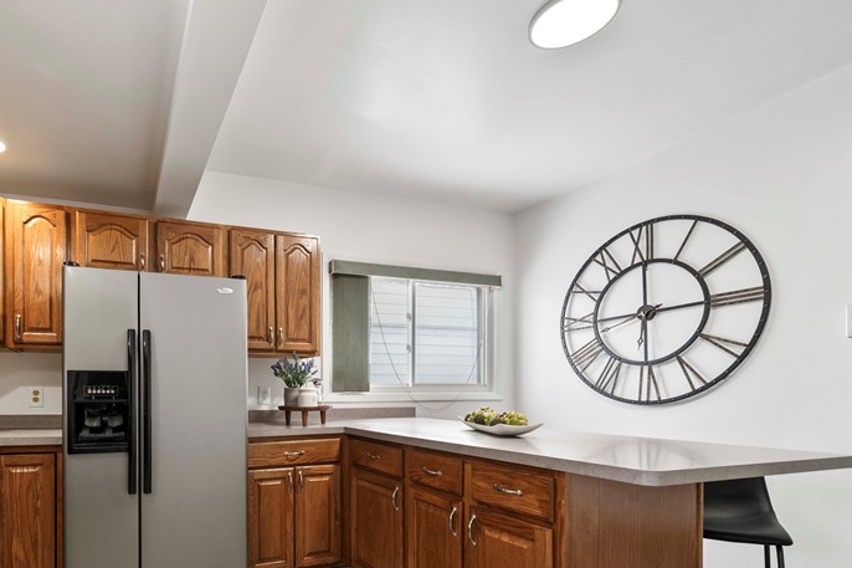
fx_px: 450
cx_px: 272
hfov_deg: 83.4
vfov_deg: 62.2
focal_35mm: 19
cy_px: 399
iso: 125
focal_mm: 12
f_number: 2.8
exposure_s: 1/13
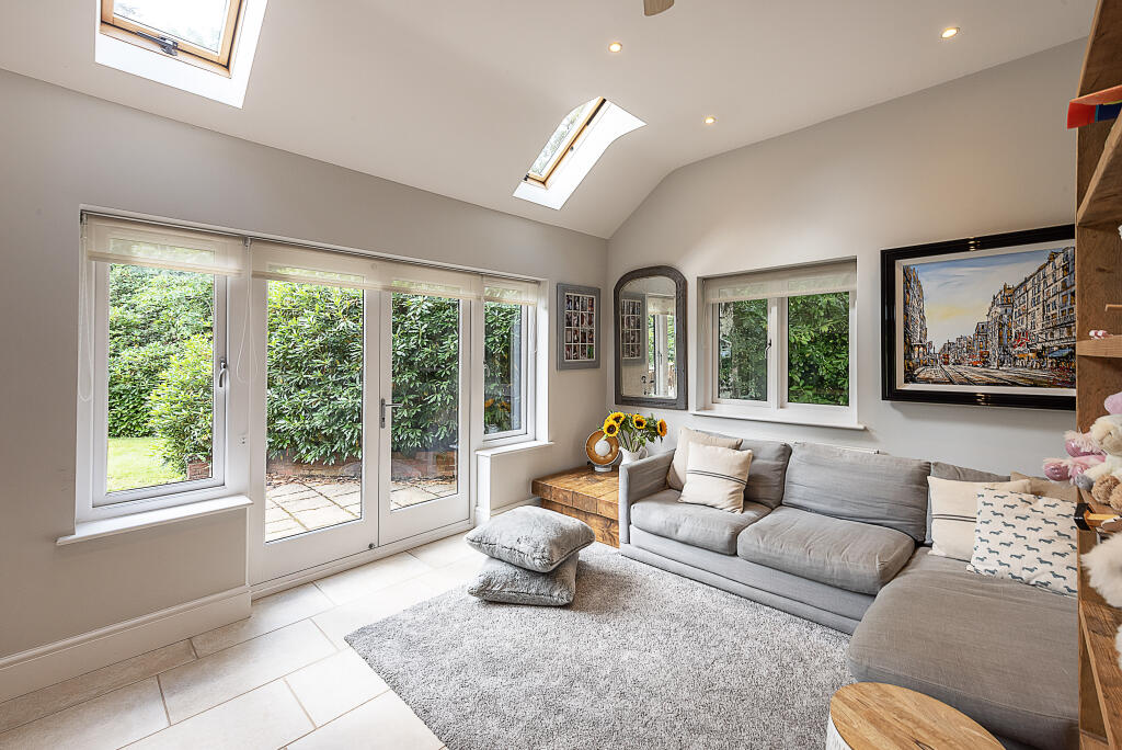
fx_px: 468
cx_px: 561
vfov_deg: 77.4
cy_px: 375
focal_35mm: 15
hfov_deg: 100.4
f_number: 13
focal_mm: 15
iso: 320
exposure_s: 1/15
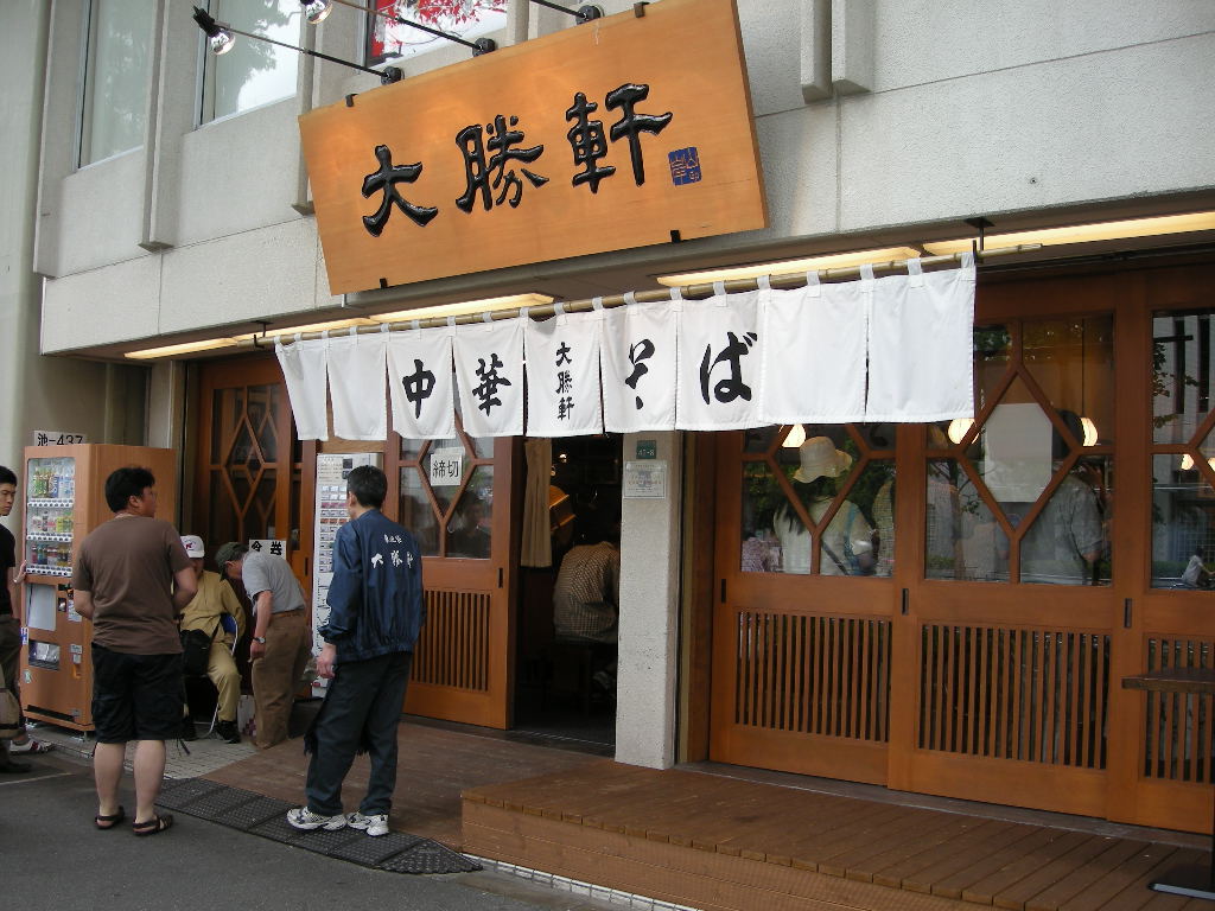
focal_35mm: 35
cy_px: 456
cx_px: 608
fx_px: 1228
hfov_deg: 52.6
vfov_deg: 40.7
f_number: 2.8
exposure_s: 1/82.6
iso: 50
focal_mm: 5.7
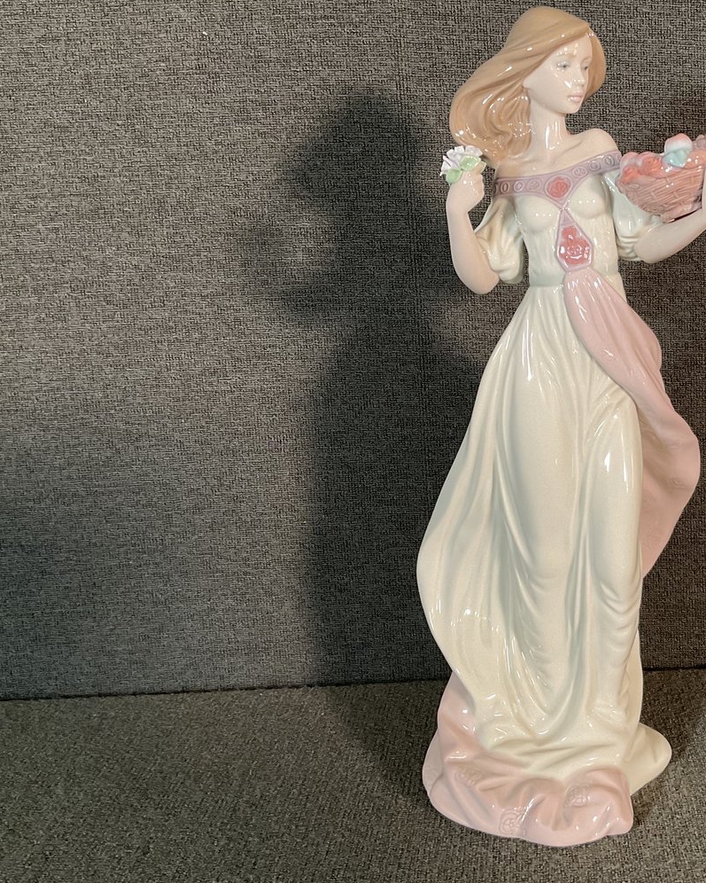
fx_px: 1123
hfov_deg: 33.5
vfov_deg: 42.9
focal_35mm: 43
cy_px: 430
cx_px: 597
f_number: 1.8
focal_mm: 3
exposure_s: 1/60
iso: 80
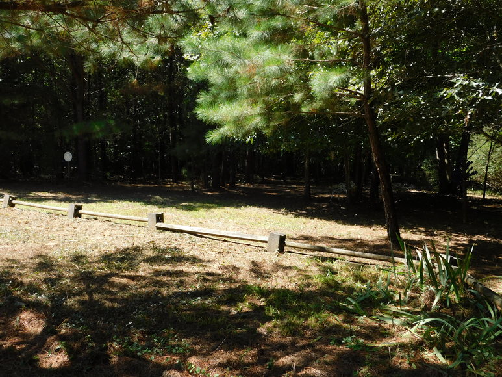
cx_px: 251
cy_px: 188
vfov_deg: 39.7
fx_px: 522
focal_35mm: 36
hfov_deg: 51.3
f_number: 3.5
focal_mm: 6.3
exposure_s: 1/320
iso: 125
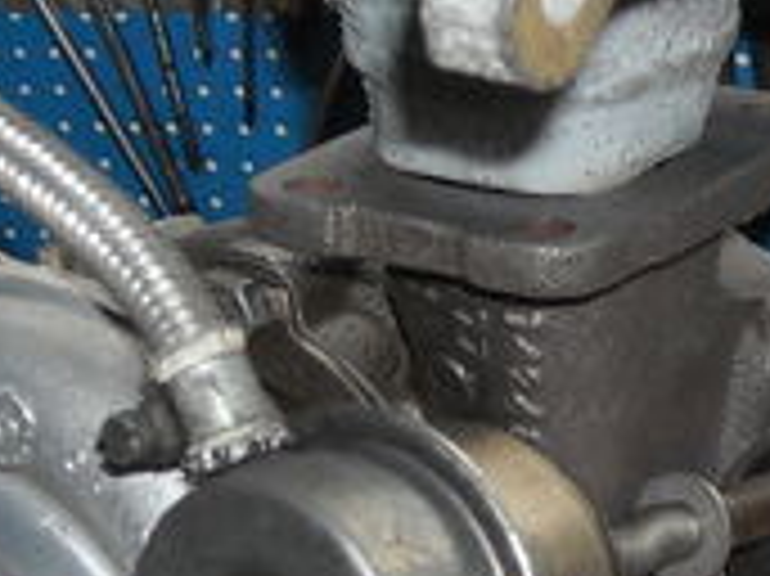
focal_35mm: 131
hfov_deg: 14.9
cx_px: 648
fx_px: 2912
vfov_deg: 11.3
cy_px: 320
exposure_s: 1/60
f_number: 2.8
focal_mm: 5.7
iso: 200
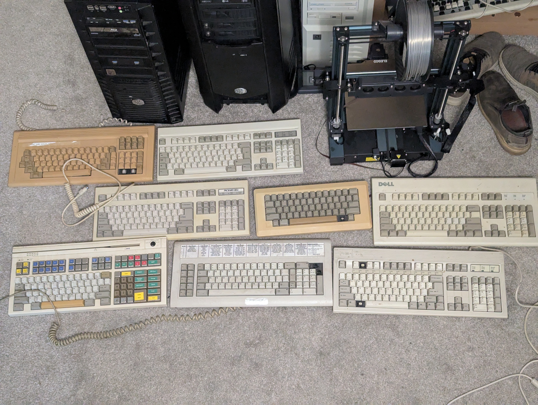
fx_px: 747
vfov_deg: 30.3
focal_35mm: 48
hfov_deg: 39.6
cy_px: 202
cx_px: 269
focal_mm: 6.81
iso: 2043
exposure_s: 1/60
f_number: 1.85
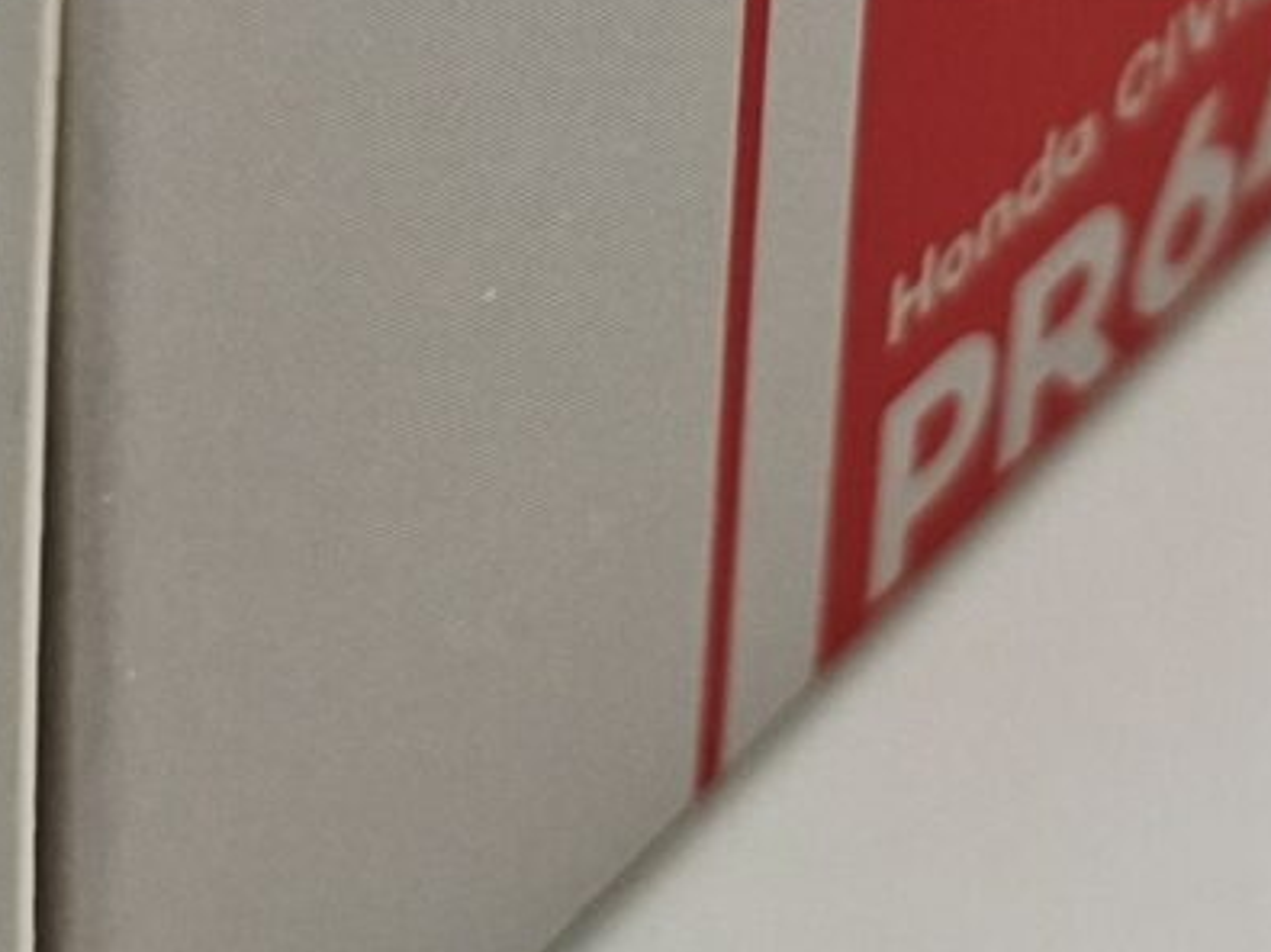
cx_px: 573
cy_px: -717
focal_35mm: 149
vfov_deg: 9.5
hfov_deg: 13.3
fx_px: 5469
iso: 50
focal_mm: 5.54
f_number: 1.8
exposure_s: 1/368
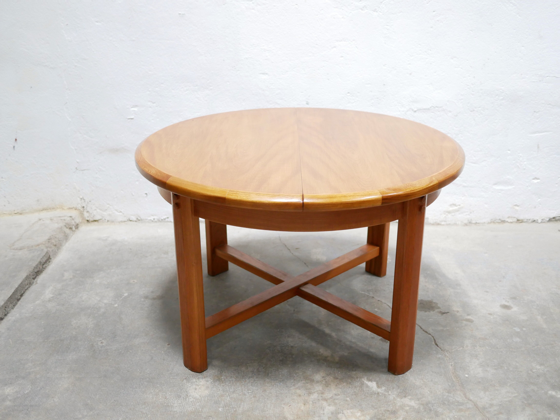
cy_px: 210
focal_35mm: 40
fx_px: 647
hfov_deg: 46.8
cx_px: 280
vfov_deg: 36.0
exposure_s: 1/60
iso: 1250
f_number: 1.7
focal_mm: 20
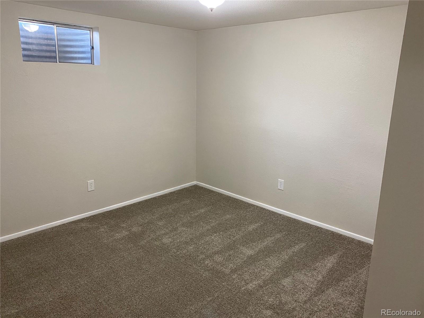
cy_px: 159
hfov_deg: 67.3
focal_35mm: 26
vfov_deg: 53.1
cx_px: 212
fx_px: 318
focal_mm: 4.25
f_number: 1.8
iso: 160
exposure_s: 1/60
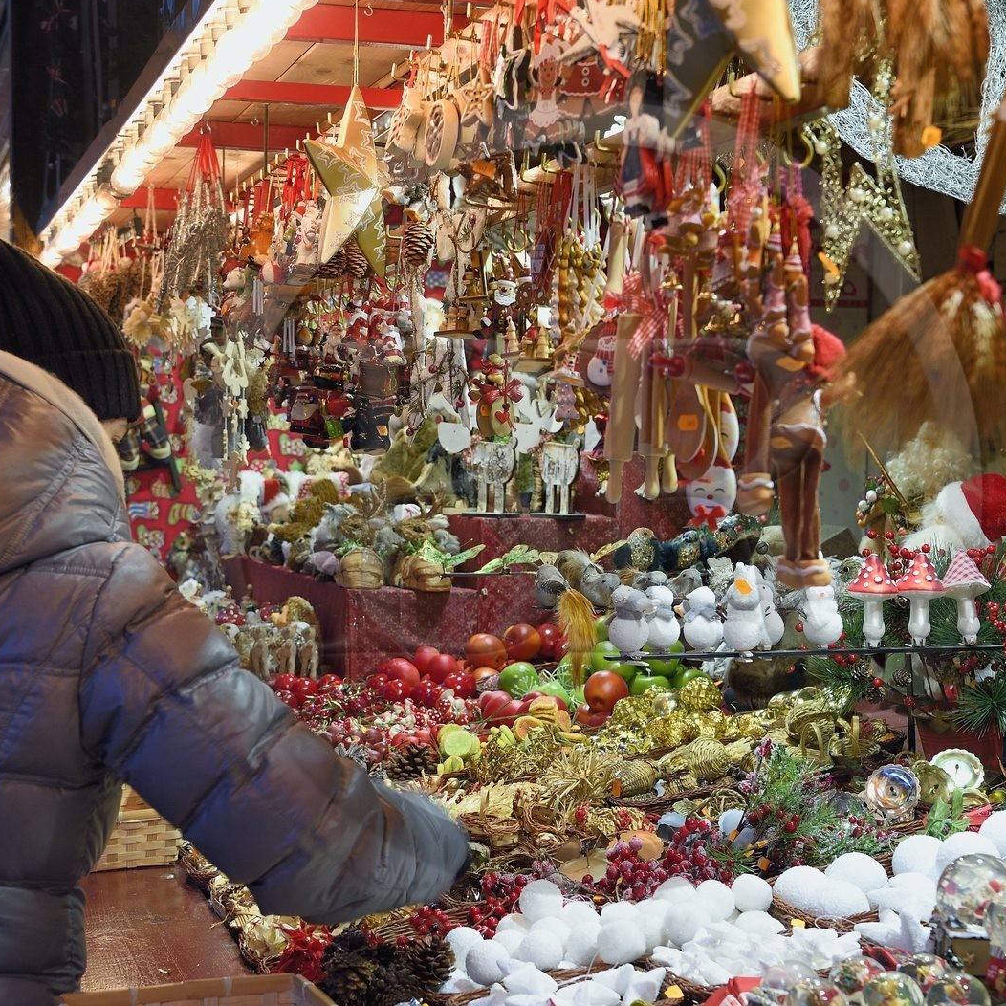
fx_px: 2039
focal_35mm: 62
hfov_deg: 27.7
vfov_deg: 27.7
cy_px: 497
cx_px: 587
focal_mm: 48
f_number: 7.1
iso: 800
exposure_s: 1/30
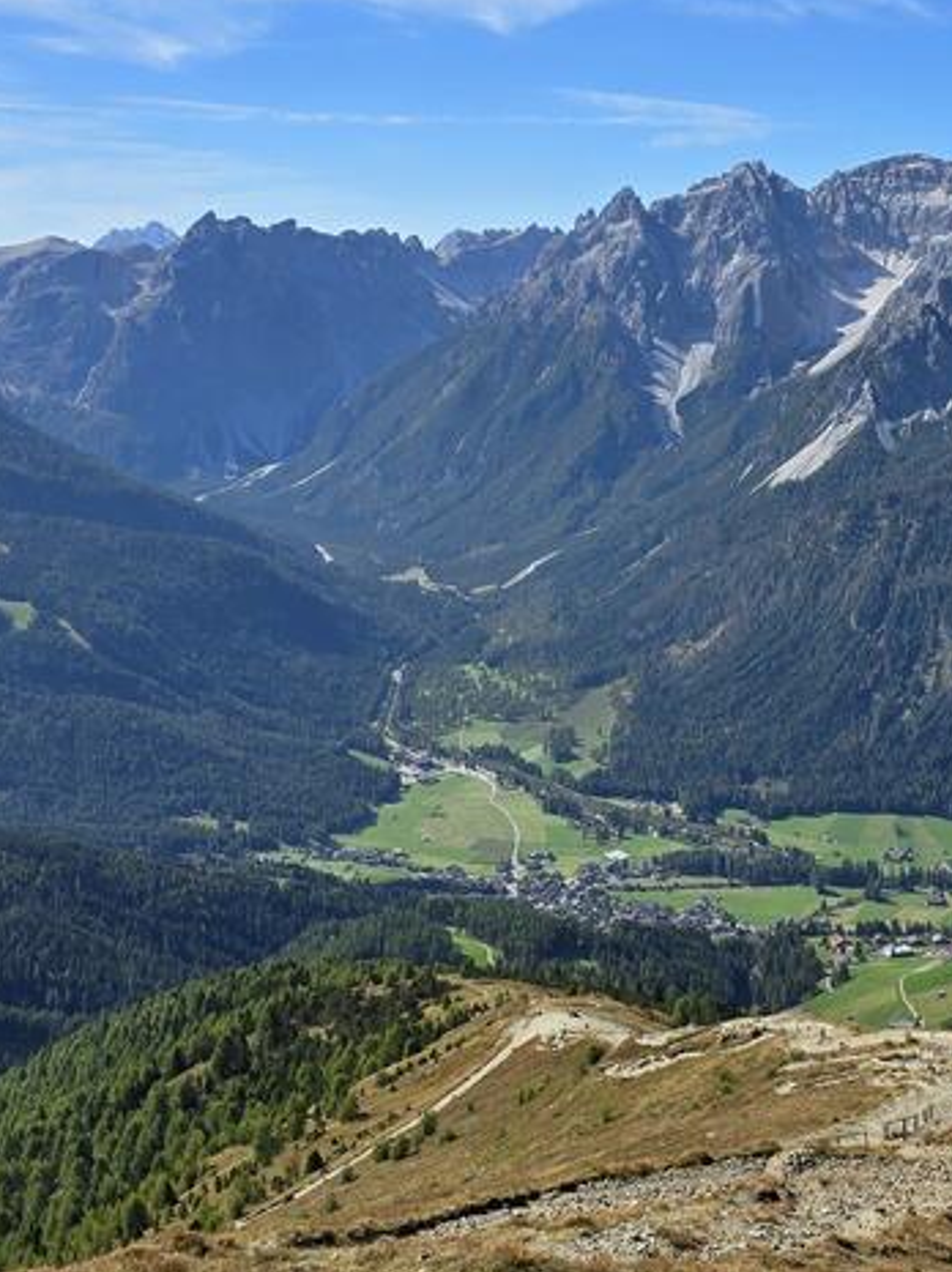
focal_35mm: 51
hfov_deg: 27.2
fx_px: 1873
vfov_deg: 37.2
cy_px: 461
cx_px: 911
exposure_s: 1/803
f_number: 1.7
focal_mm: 6.3
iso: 12
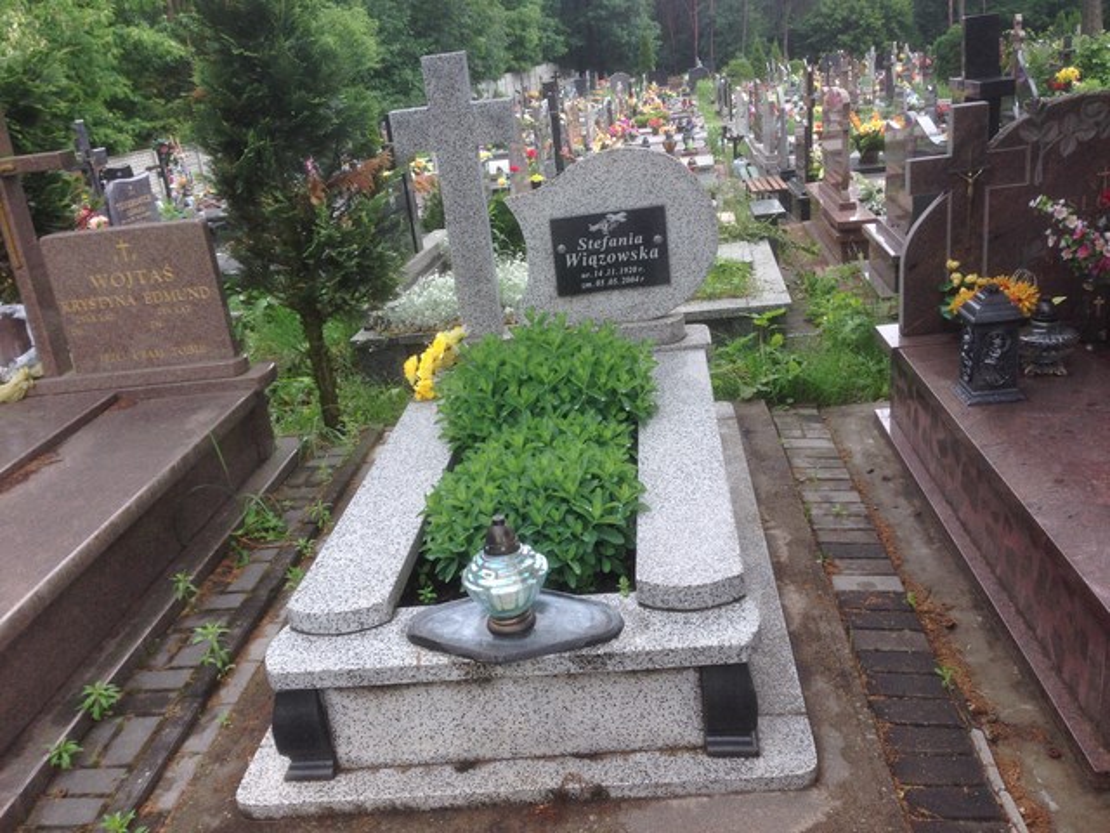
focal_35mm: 33
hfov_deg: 55.4
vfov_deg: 42.9
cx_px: 555
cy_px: 416
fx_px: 1058
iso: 50
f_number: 2.4
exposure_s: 1/208
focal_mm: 4.12
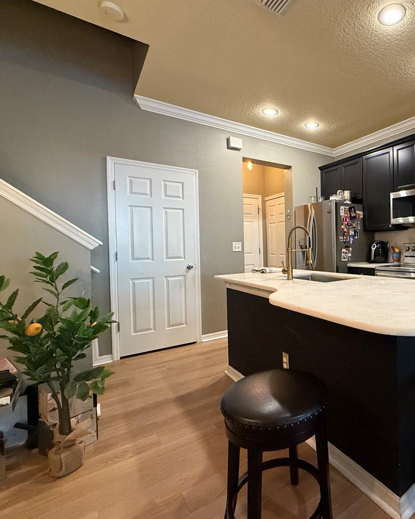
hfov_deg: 64.7
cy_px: 250
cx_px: 331
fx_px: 292
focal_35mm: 19
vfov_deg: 83.2
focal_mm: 2.22
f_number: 2.2
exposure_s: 1/60
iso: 400
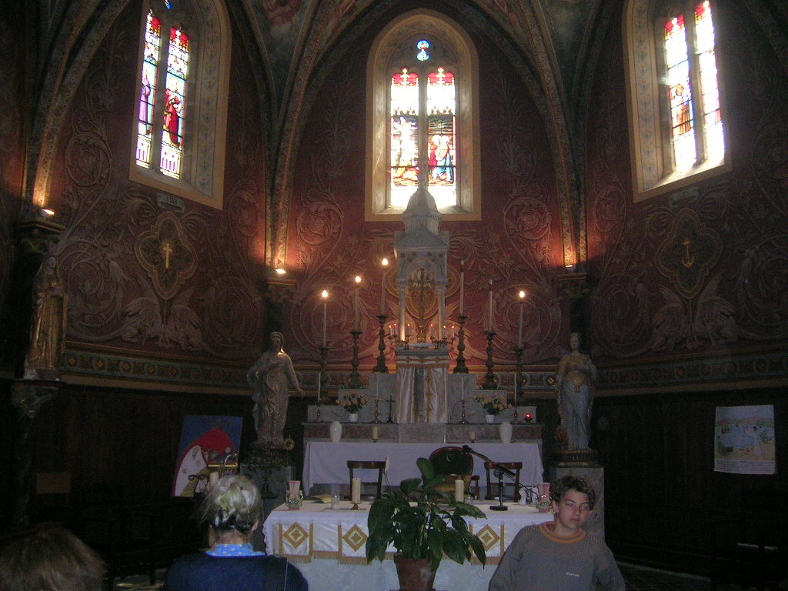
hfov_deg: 52.6
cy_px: 296
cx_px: 394
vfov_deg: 40.7
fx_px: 797
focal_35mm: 35
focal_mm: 5.4
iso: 200
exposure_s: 1/60.1
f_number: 2.8
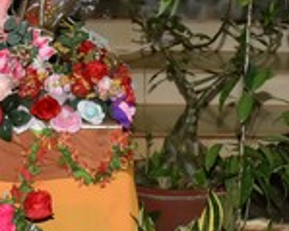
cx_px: 87
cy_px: 109
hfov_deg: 13.8
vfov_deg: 11.1
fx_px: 1188
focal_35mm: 139
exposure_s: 1/60
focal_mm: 34
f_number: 5.6
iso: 1600
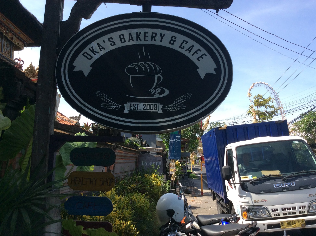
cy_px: 118
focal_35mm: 32
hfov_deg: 56.9
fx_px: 292
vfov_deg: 44.1
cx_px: 158
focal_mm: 3.3
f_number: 2.4
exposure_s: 1/763
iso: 32
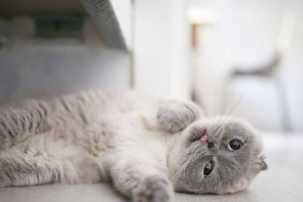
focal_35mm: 48
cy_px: 136
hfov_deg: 40.9
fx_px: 404
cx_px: 122
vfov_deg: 27.9
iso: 2000
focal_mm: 35
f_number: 1.4
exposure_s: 1/60
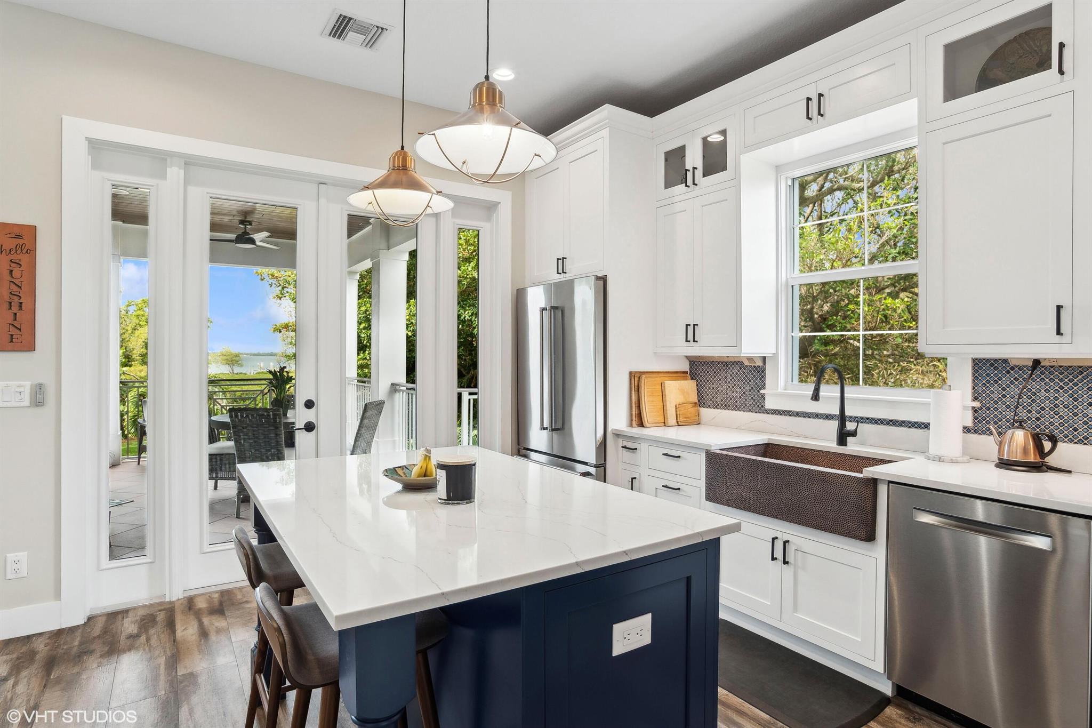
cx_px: 546
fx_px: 546
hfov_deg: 90.0
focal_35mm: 18
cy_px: 364
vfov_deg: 67.4
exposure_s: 1/40
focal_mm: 12
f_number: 9
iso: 200
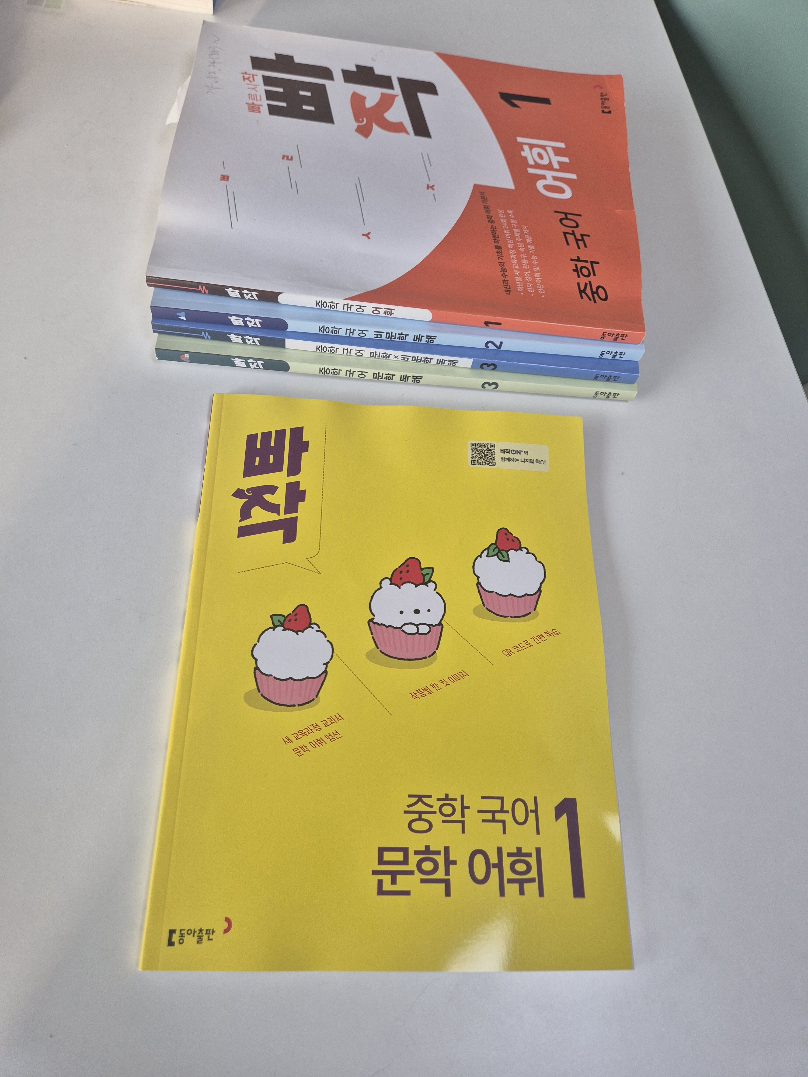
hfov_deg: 58.9
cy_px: 538
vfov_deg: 73.9
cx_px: 404
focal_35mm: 23
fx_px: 716
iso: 64
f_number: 1.8
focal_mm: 5.4
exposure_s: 1/182
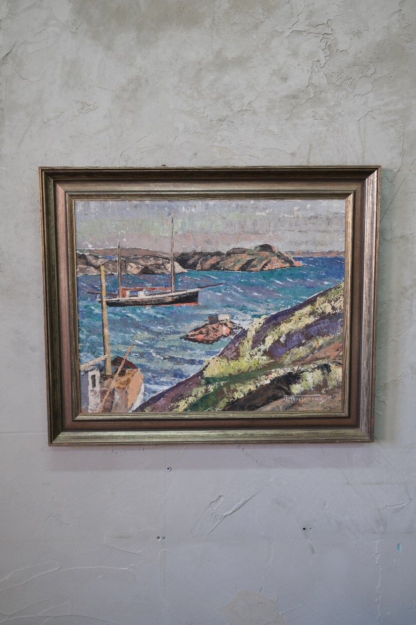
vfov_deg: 53.1
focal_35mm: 36
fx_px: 624
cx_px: 204
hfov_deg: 36.9
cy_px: 309
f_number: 4
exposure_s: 1/34
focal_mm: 23.5
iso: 800
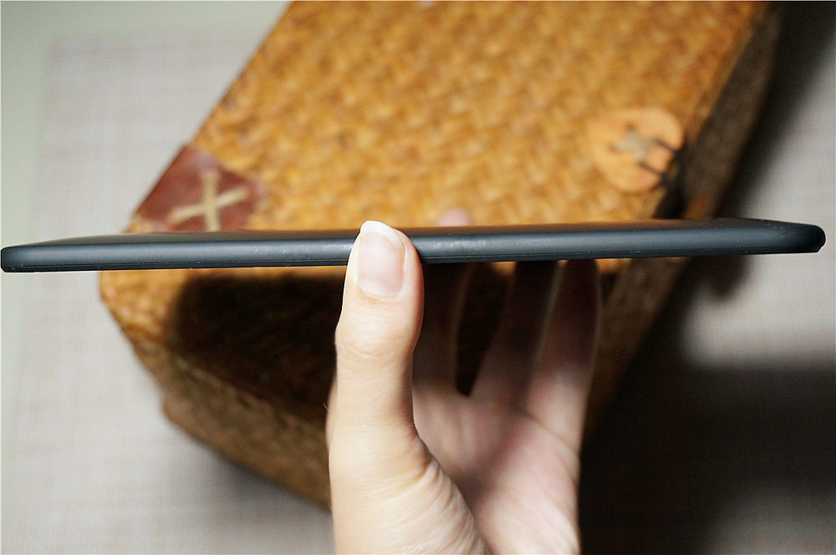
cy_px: 278
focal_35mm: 56
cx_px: 418
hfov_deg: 36.0
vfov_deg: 24.3
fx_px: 1287
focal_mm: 37
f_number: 5.6
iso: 1250
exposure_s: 1/60
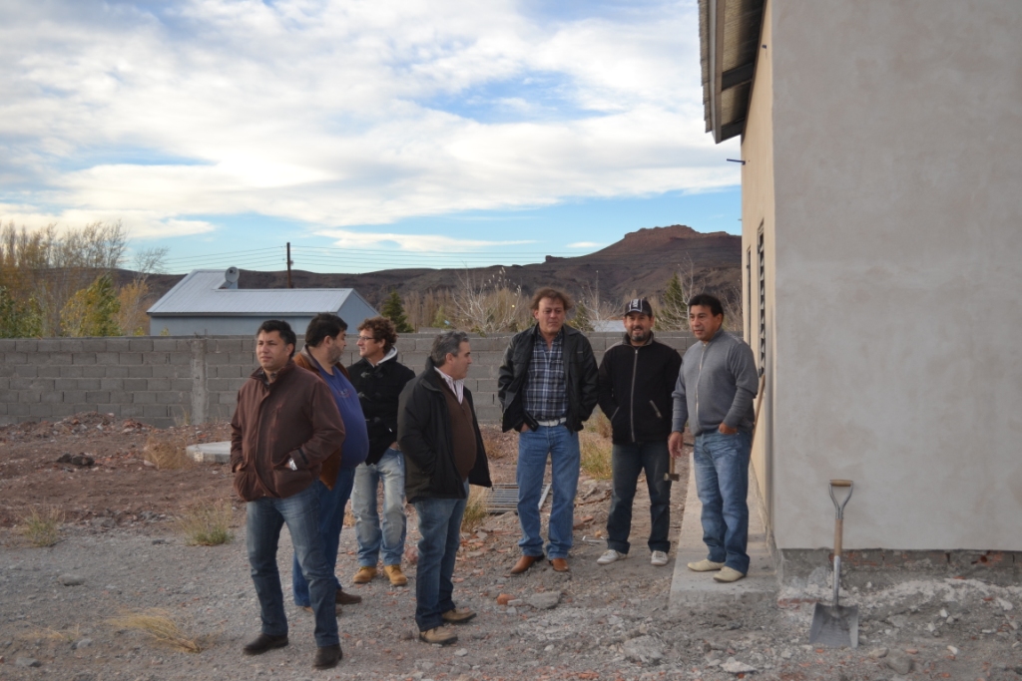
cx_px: 511
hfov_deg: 46.4
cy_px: 340
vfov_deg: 31.9
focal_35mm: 42
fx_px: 1192
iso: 100
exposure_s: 1/160
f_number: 4.5
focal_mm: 28
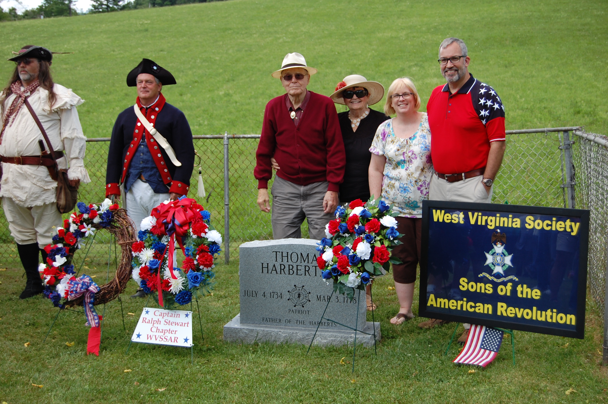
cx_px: 304
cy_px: 202
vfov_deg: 23.7
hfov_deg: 35.1
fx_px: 962
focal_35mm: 57
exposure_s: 1/125
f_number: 5.6
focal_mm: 38
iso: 250
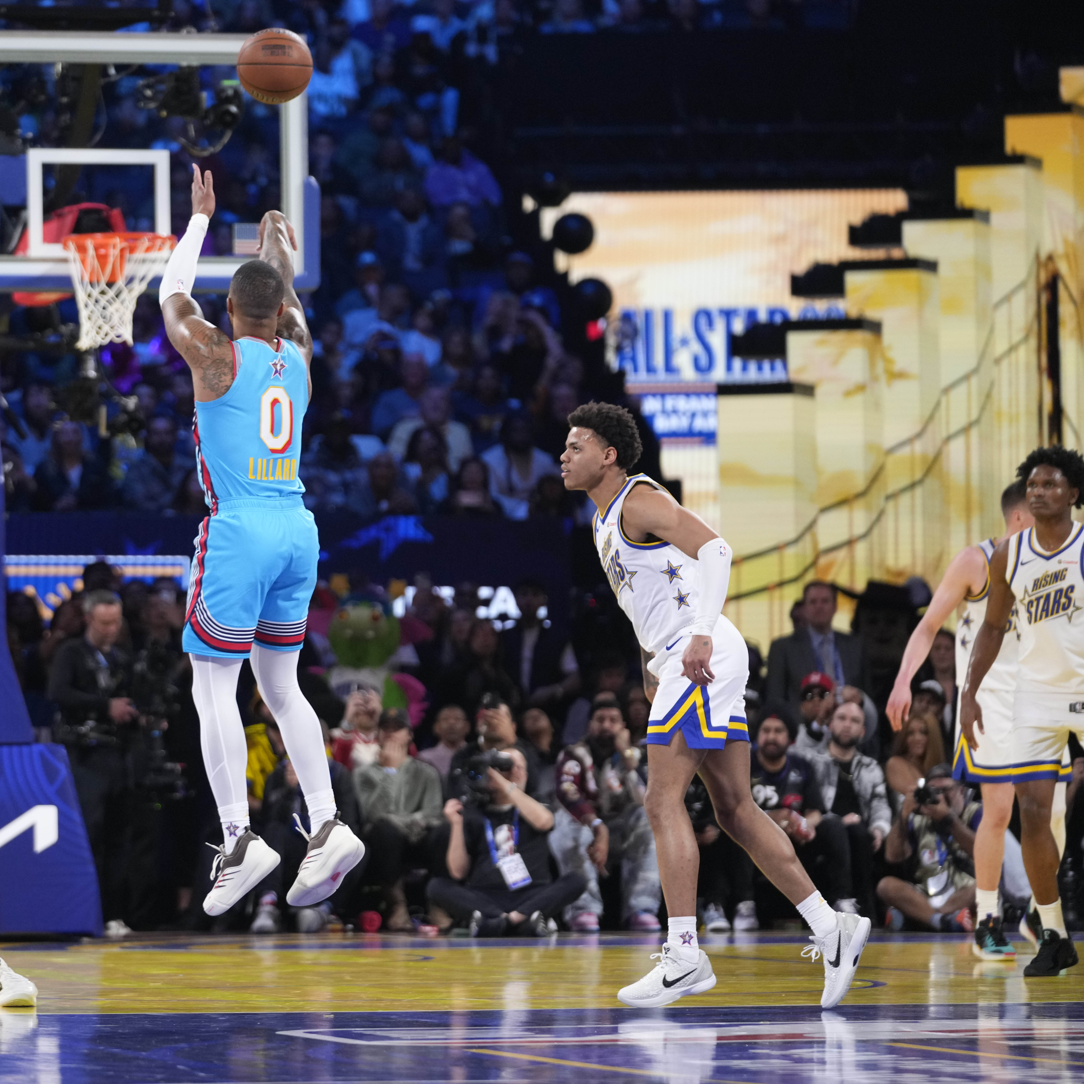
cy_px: 542
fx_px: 7050
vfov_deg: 8.8
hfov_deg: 8.8
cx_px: 272
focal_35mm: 199
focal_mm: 156
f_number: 2.8
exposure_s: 1/1000
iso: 2500
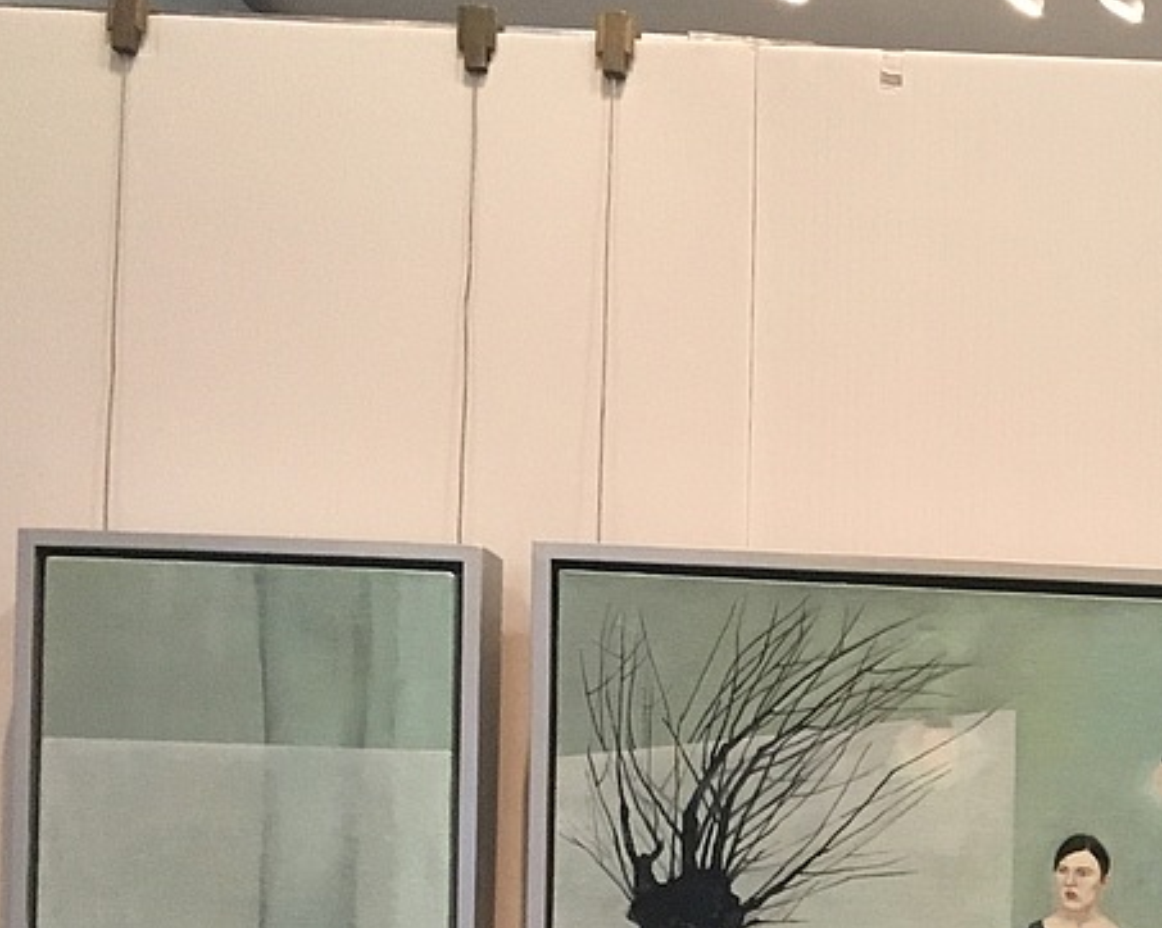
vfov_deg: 18.2
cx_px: 1447
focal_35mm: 80
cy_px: 1123
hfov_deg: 21.8
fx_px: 2750
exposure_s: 1/33
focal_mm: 4.15
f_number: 2.2
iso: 200
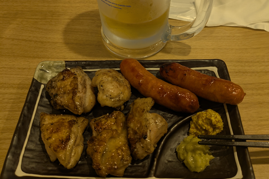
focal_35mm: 35
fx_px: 261
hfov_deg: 54.4
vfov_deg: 37.1
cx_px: 135
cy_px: 49
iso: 57
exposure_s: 1/30
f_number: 1.89
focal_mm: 5.43
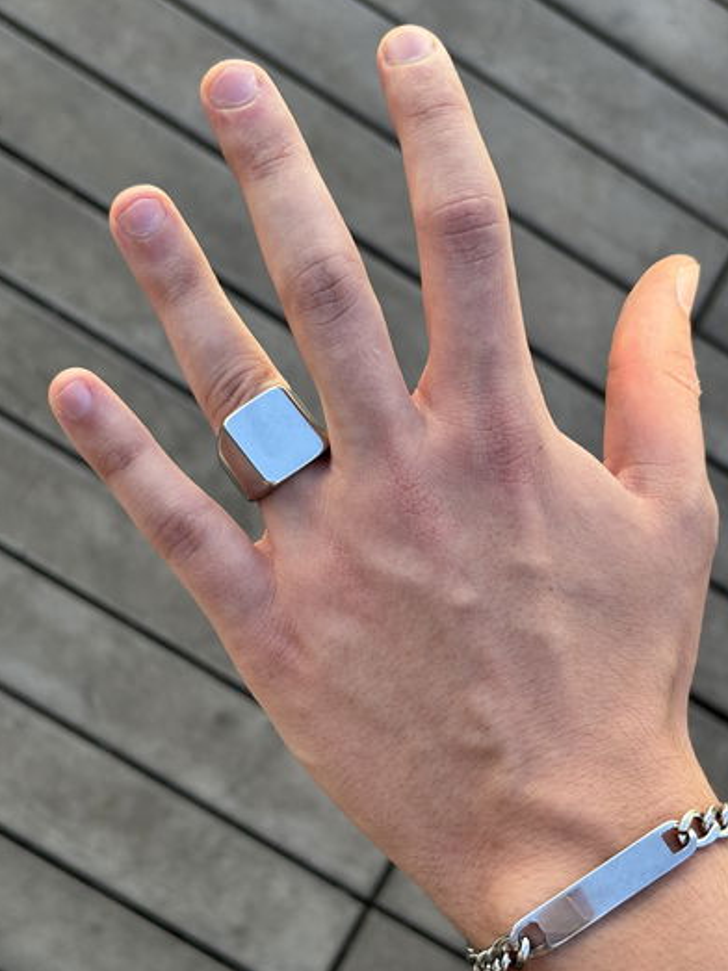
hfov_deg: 27.5
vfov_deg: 36.2
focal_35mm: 53
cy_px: 489
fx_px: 1487
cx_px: 358
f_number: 1.6
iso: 32
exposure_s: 1/425
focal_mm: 5.96
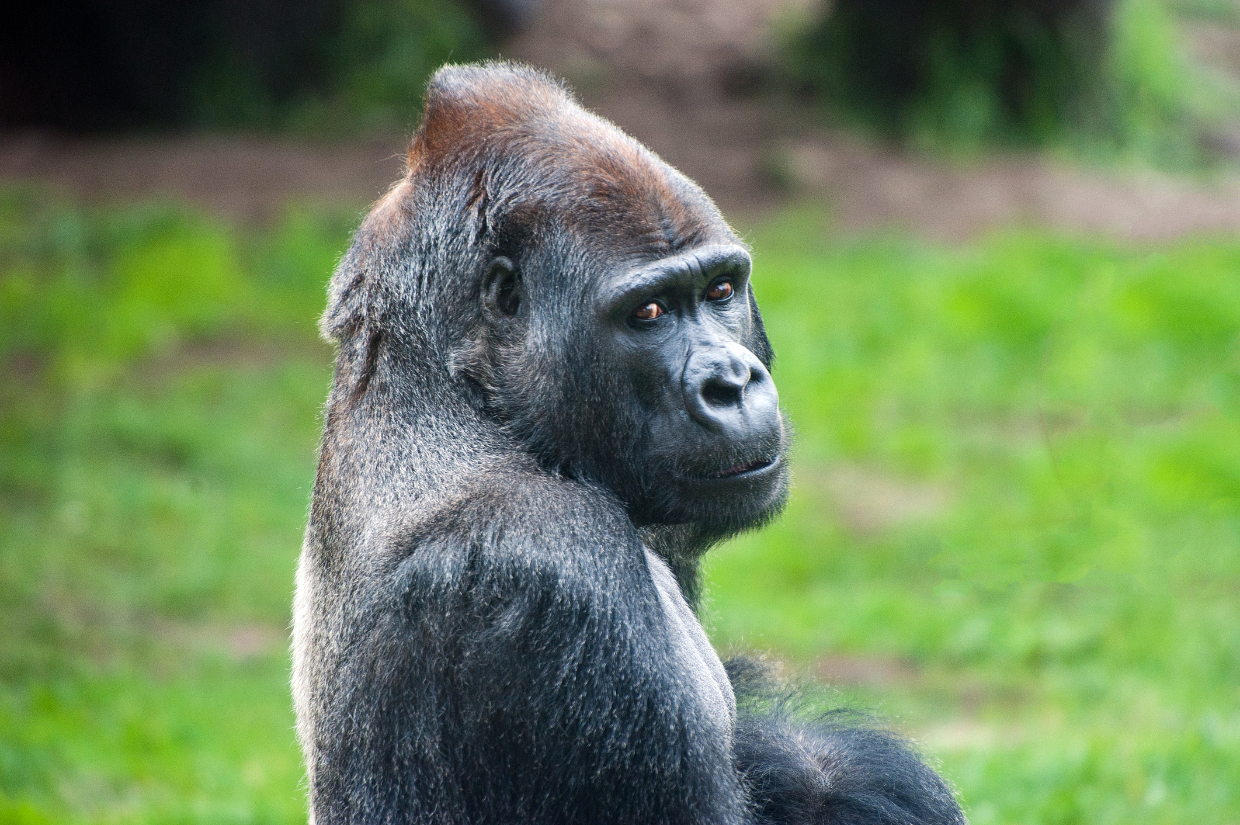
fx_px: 13767
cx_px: 620
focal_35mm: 400
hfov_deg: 5.2
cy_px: 412
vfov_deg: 3.4
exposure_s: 1/500
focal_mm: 400
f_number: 5.6
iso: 800
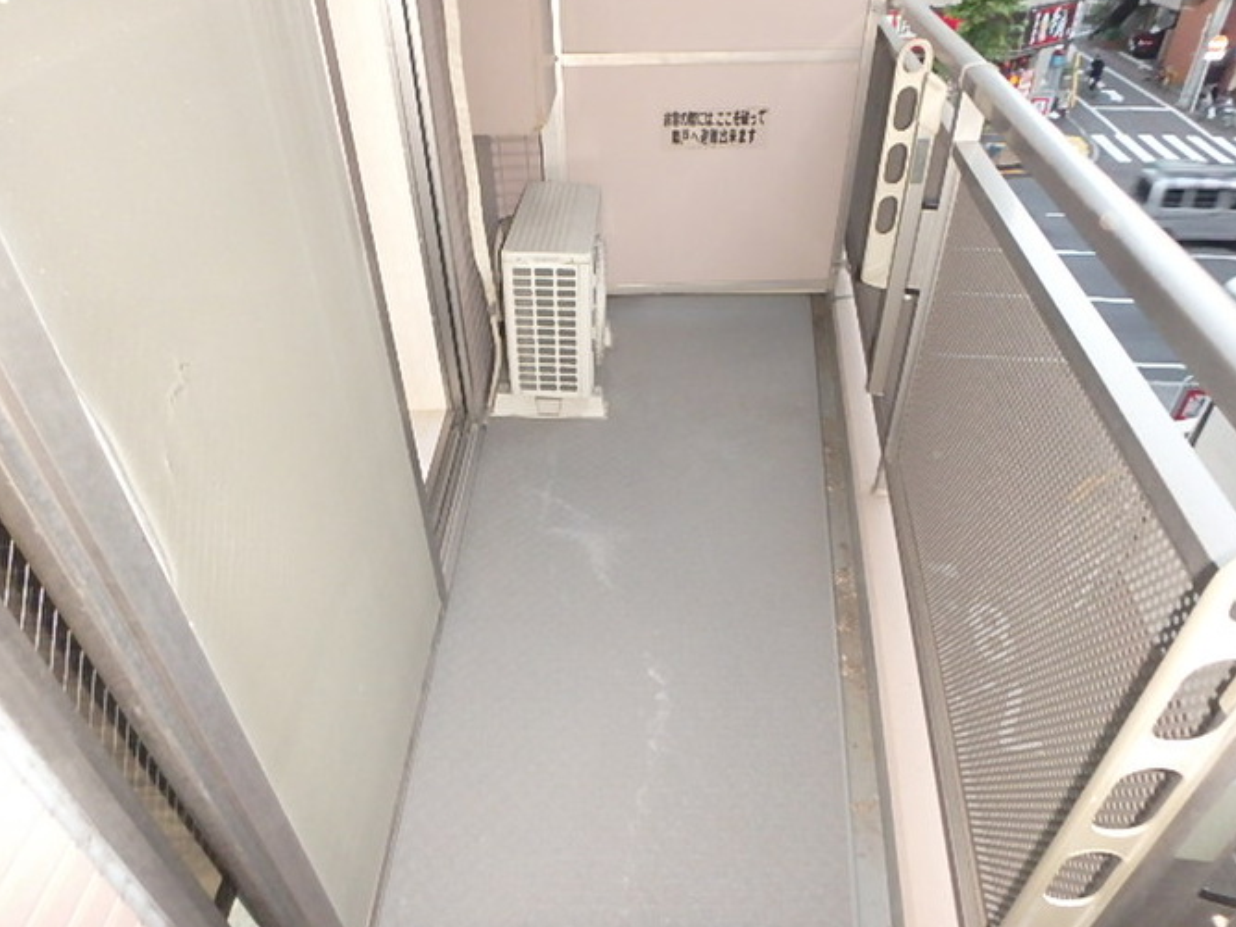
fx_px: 786
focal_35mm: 22
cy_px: 473
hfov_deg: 76.4
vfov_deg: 61.1
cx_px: 618
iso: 800
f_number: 3.5
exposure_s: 1/30
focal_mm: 3.7
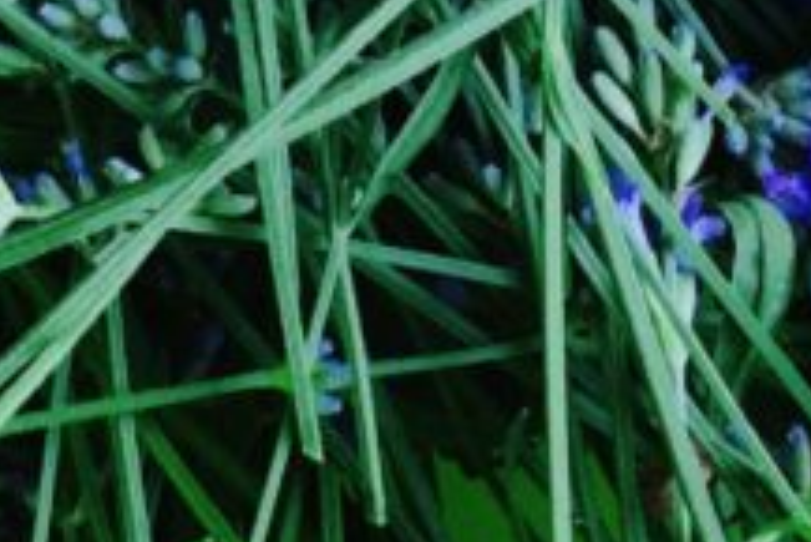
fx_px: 3381
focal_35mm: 150
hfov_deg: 13.6
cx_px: 90
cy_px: -471
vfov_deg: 8.7
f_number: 2.2
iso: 50
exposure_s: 1/60
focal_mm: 4.15
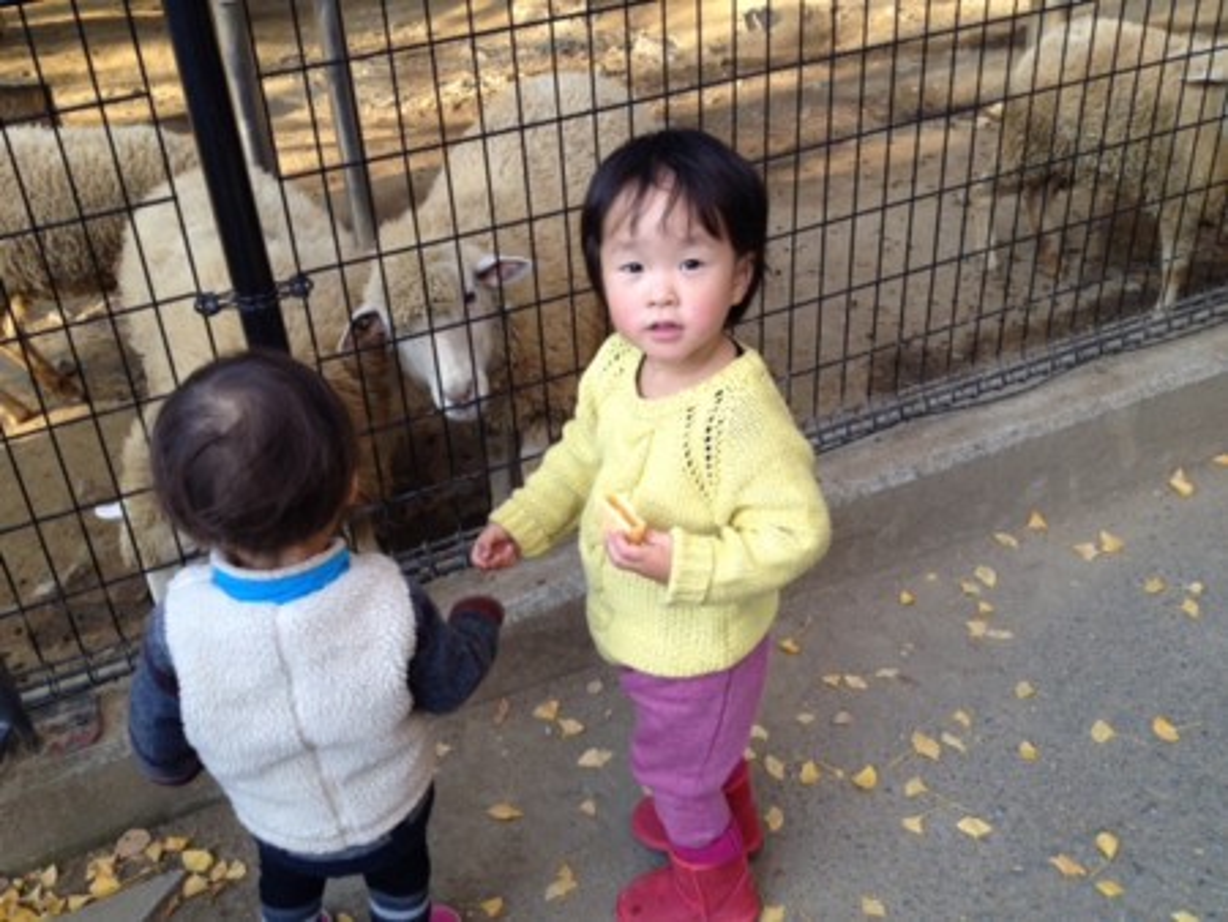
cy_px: 461
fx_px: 1242
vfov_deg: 40.7
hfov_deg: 52.6
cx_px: 614
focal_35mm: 35
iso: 64
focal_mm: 4.28
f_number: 2.4
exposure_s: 1/120
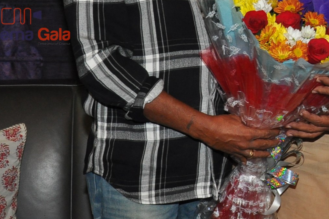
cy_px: 27
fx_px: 968
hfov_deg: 18.3
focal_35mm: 106
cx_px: 391
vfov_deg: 12.8
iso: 800
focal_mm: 28
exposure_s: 1/60
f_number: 5.6
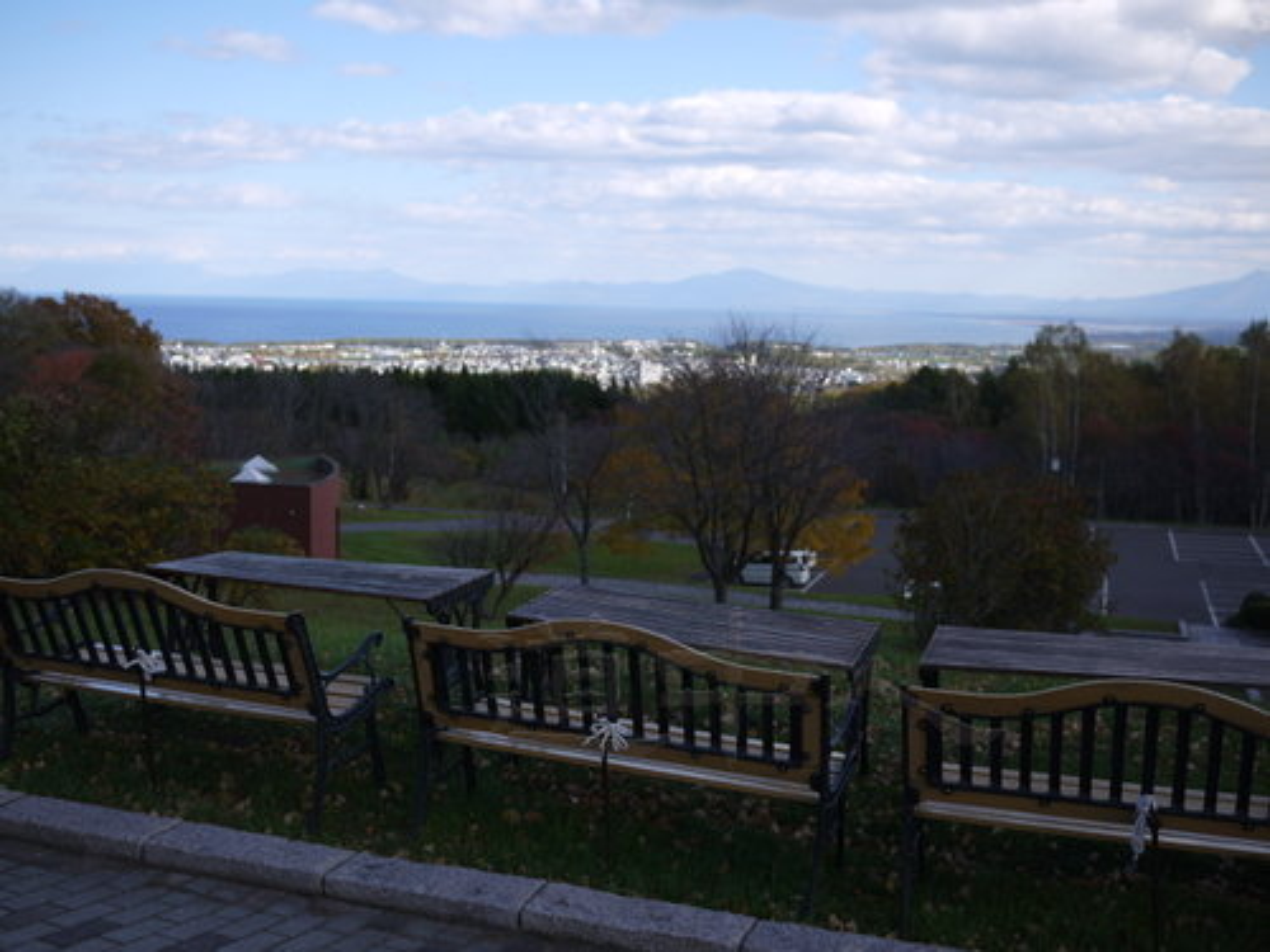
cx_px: 635
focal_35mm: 40
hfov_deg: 46.8
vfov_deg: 36.0
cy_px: 476
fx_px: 1468
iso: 100
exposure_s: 1/2000
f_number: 2.5
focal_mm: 20
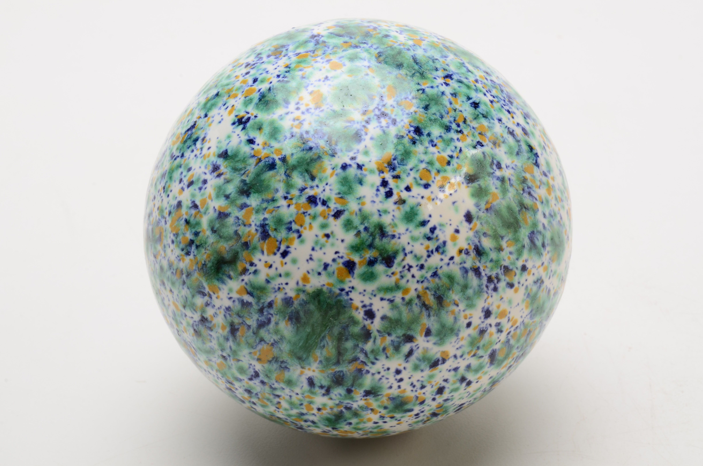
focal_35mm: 84
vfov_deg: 16.3
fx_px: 1627
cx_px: 350
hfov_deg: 24.4
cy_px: 231
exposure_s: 1/160
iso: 100
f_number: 22
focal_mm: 55
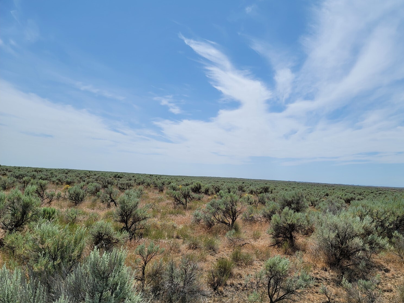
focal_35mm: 27
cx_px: 217
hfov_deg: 65.2
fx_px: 315
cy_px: 158
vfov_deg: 51.3
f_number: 1.8
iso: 20
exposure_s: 1/1910
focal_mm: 7
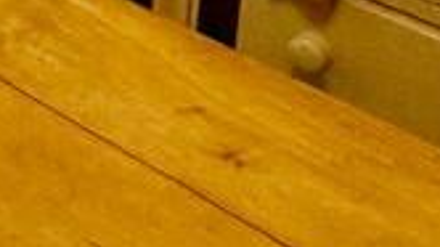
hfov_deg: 18.7
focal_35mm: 94
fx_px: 1096
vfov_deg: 9.5
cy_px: -534
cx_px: -302
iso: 400
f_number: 2.2
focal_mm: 2.22
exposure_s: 1/100
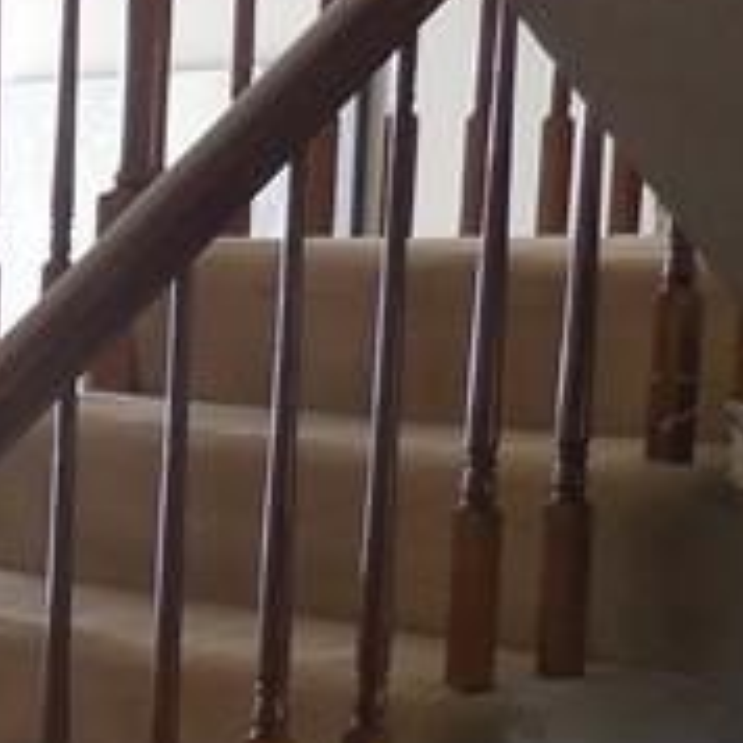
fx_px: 3084
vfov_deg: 13.4
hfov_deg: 12.5
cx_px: -618
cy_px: 872
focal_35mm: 127
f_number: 3.1
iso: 125
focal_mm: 4.5
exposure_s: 1/40
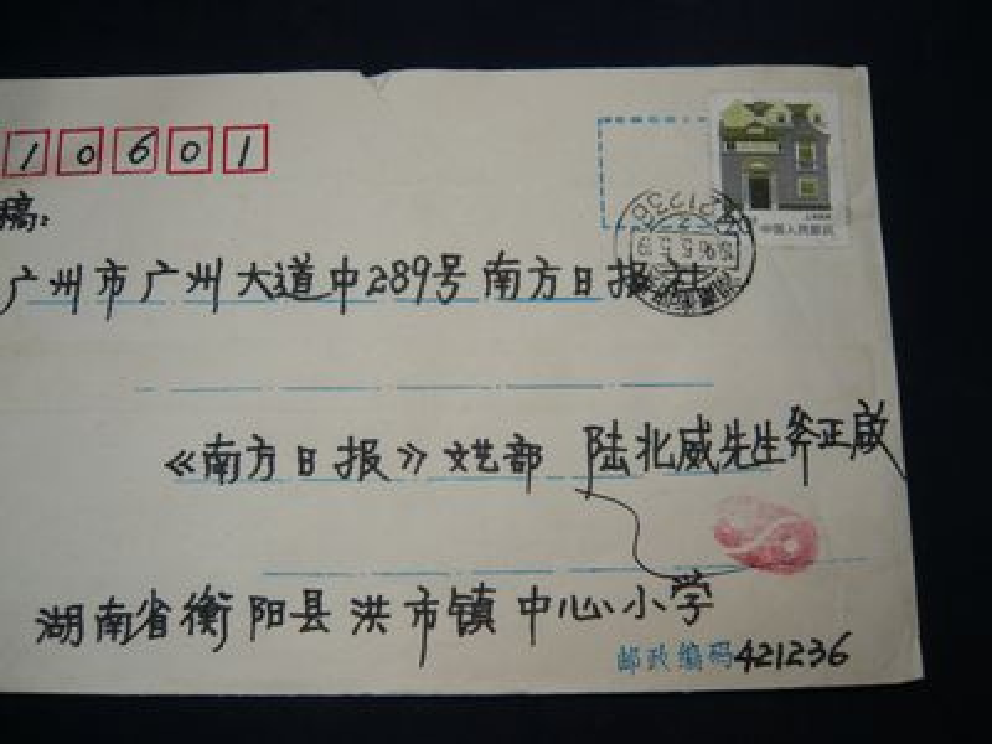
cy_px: 372
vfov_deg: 49.7
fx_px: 802
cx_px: 496
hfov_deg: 63.4
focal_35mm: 28
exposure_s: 1/80
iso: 100
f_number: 2.8
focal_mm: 4.6
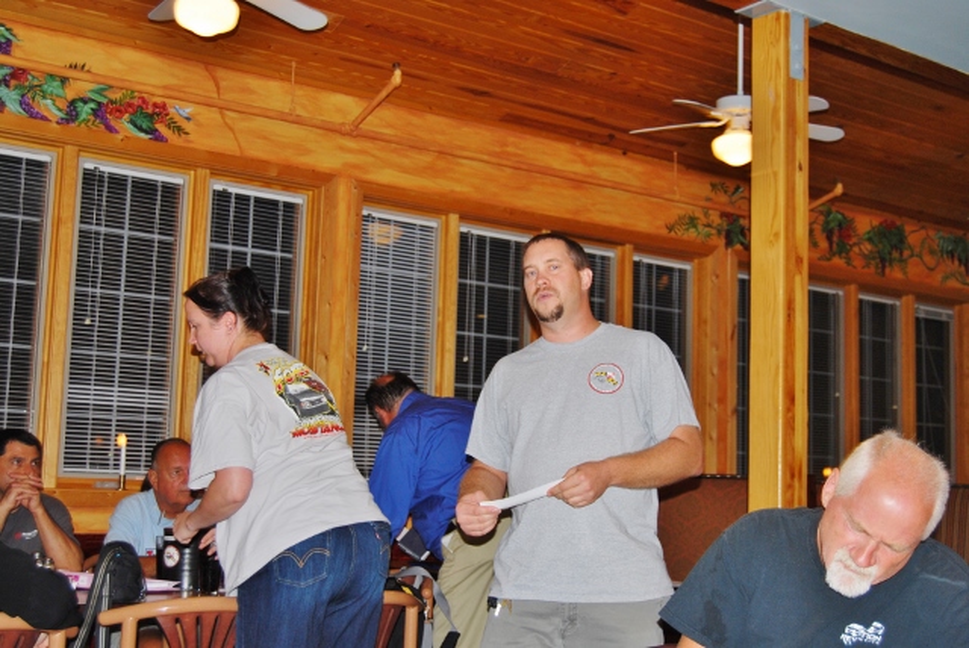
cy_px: 324
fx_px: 1293
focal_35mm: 48
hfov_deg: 41.1
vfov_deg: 28.1
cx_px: 484
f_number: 4.5
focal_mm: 32
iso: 200
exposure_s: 1/60
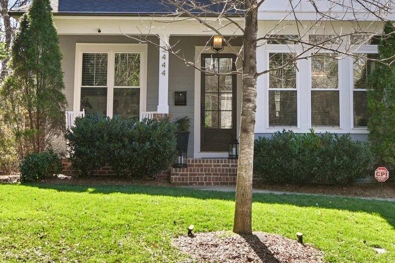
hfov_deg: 22.1
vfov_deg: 14.4
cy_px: -43
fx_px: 1009
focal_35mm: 92
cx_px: 223
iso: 64
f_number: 8
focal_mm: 24
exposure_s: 1/125
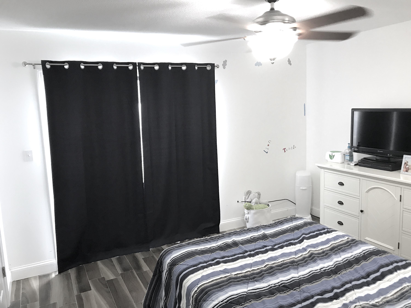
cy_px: 154
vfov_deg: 49.7
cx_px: 206
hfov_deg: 63.4
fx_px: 332
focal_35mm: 28
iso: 40
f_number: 1.8
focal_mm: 3.99
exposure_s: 1/15
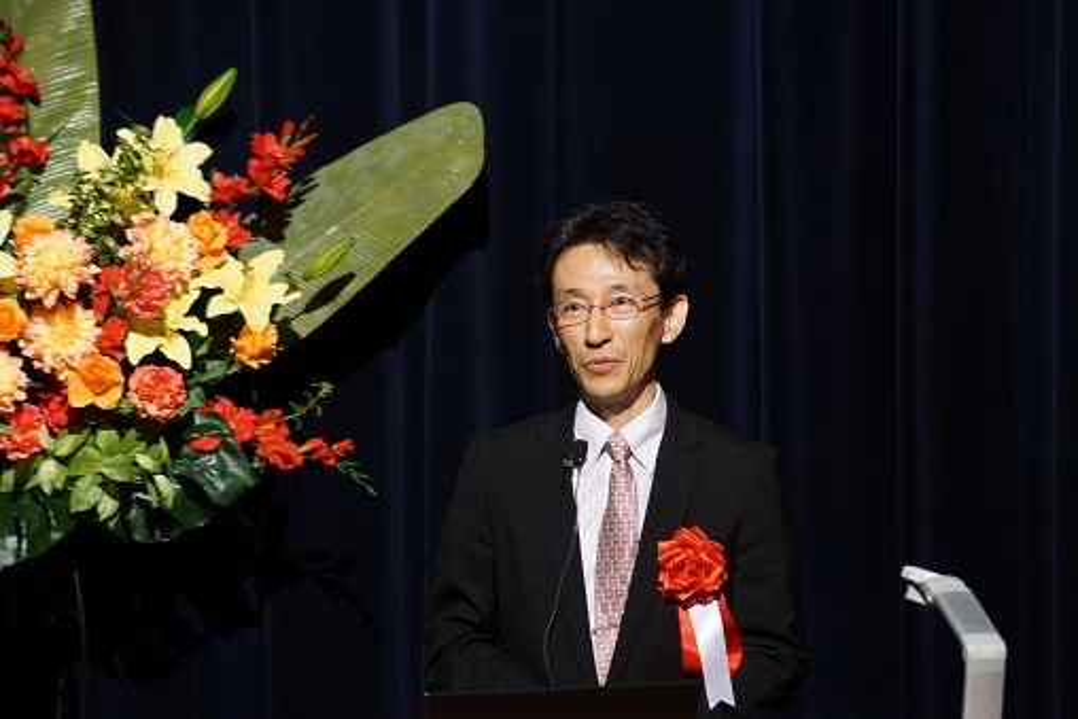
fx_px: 8985
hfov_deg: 6.9
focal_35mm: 300
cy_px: 360
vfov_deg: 4.6
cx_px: 539
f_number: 5.6
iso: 1600
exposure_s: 1/30
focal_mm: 200
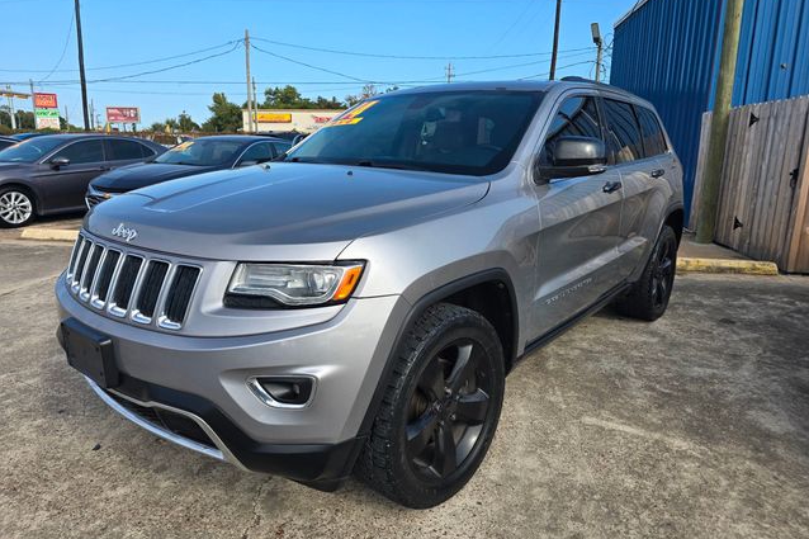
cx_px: 404
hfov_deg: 73.8
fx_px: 539
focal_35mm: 24
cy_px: 266
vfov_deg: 53.1
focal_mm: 6.3
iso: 12
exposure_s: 1/590
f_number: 1.7
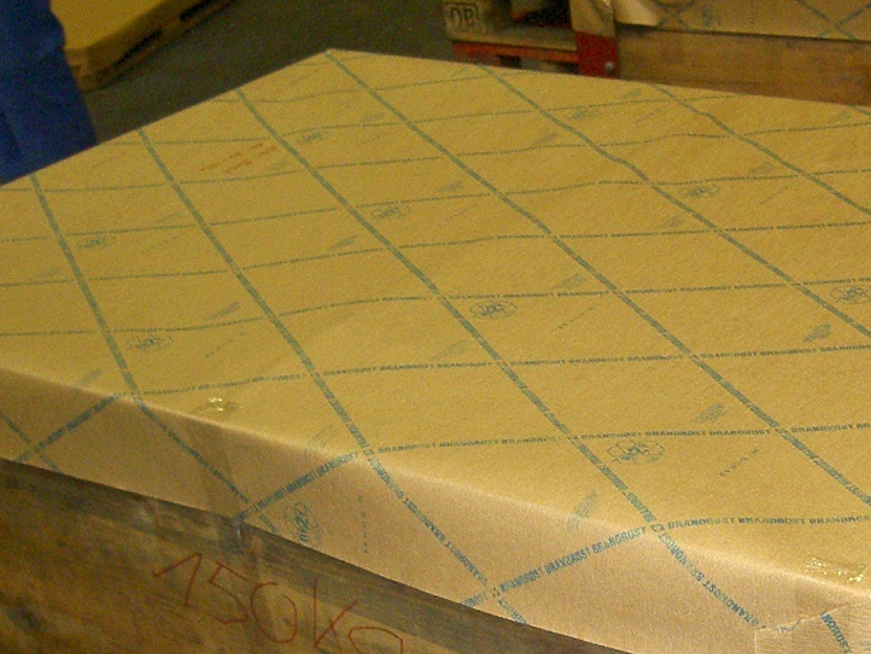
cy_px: 539
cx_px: 664
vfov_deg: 20.5
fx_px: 1787
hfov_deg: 27.0
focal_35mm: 71
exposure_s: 1/60
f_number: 2.8
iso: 200
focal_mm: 5.6
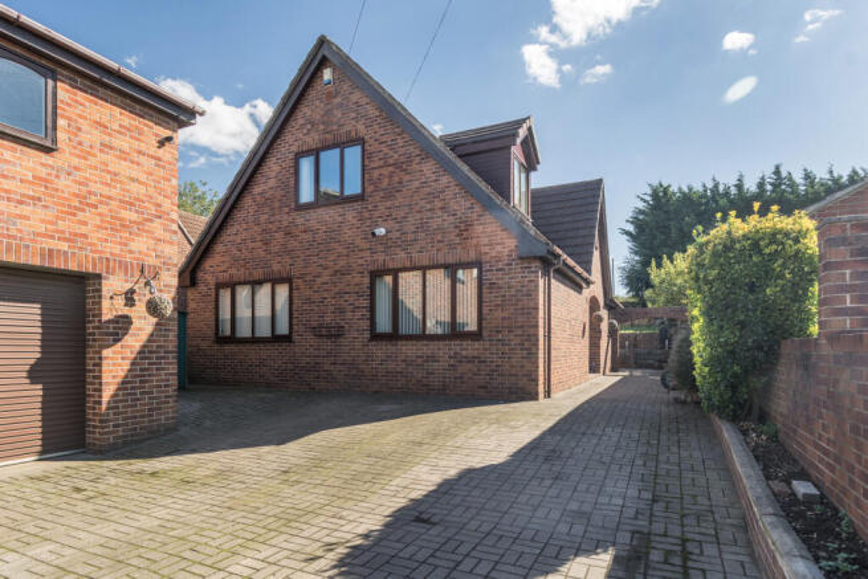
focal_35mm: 19
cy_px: 290
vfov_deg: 64.6
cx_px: 434
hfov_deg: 86.9
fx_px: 458
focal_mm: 13
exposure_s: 1/80
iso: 100
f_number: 8
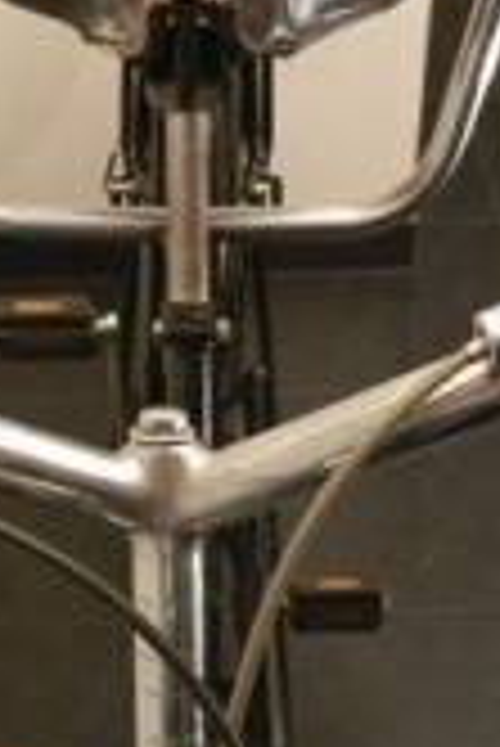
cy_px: 626
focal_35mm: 70
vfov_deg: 28.1
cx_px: 180
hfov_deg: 19.5
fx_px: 1455
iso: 400
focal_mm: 4.5
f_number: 3.5
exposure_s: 1/10
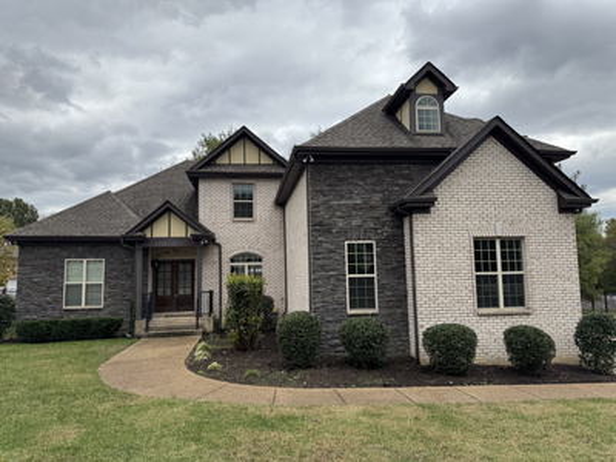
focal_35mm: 24
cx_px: 308
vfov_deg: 56.8
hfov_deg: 71.6
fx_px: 427
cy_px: 231
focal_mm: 6.76
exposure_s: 1/1524
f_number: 1.78
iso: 80
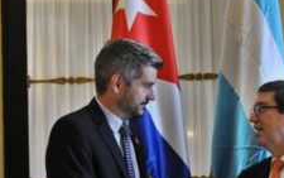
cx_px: 188
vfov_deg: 15.2
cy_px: 135
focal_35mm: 86
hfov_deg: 24.0
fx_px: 666
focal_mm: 31
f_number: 4
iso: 800
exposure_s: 1/30
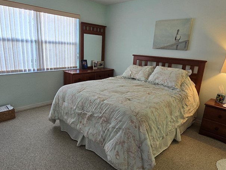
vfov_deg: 61.1
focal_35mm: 22
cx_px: 108
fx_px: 144
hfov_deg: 76.3
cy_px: 89
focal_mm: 2.2
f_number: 2.2
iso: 125
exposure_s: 1/60
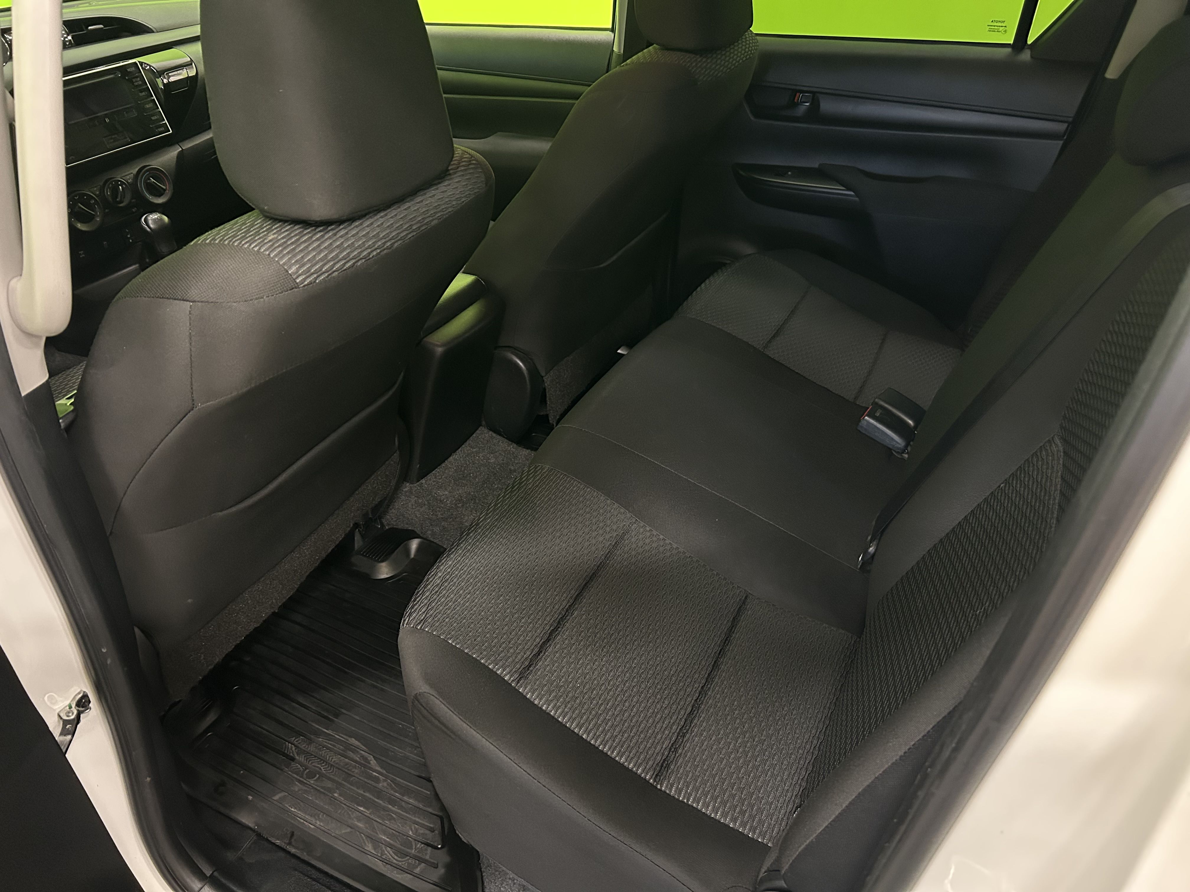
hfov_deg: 67.3
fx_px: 894
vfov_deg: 53.1
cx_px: 595
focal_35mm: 26
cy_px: 446
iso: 500
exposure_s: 1/33
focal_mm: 5.7
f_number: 1.5
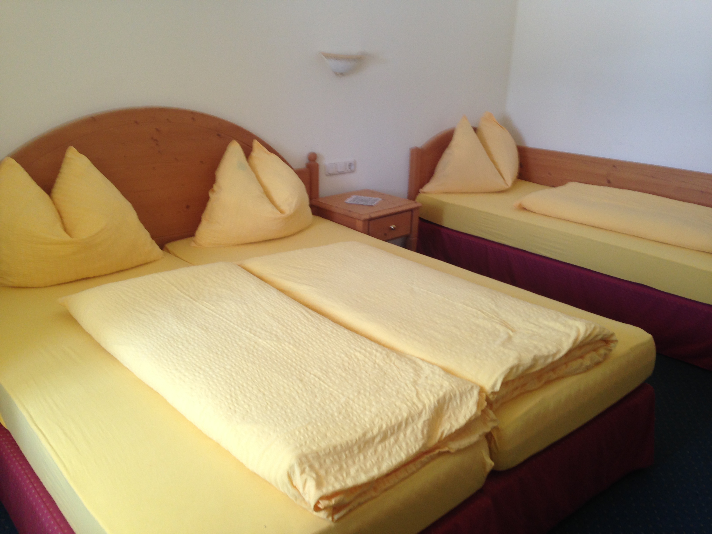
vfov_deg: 42.9
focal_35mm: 33
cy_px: 267
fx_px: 679
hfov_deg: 55.4
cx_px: 356
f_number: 2.4
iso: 50
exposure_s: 1/20
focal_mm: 4.12
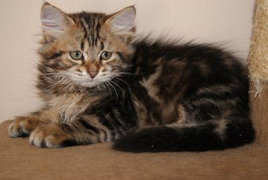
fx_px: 391
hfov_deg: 37.8
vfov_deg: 25.8
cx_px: 134
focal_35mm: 52
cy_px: 90
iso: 400
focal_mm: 35
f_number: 5.6
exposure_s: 1/60
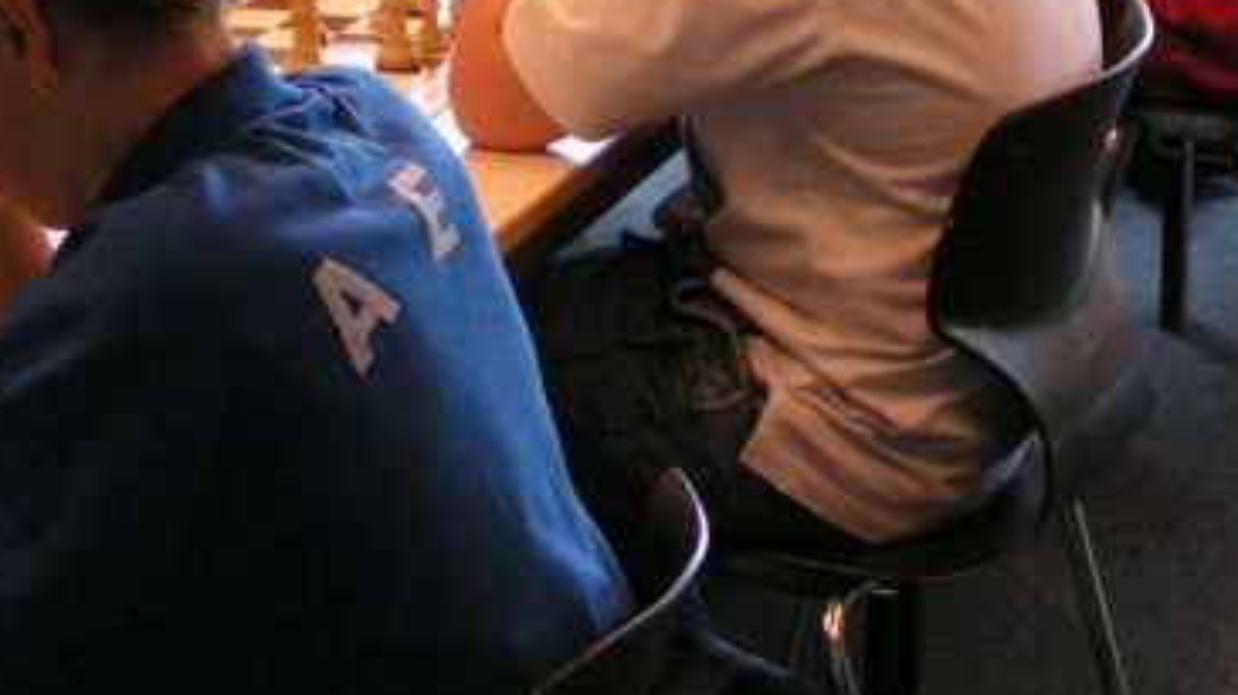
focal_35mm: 151
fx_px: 4955
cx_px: 682
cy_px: -47
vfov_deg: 8.0
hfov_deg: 14.2
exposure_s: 1/80
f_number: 3.2
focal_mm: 12.1
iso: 100
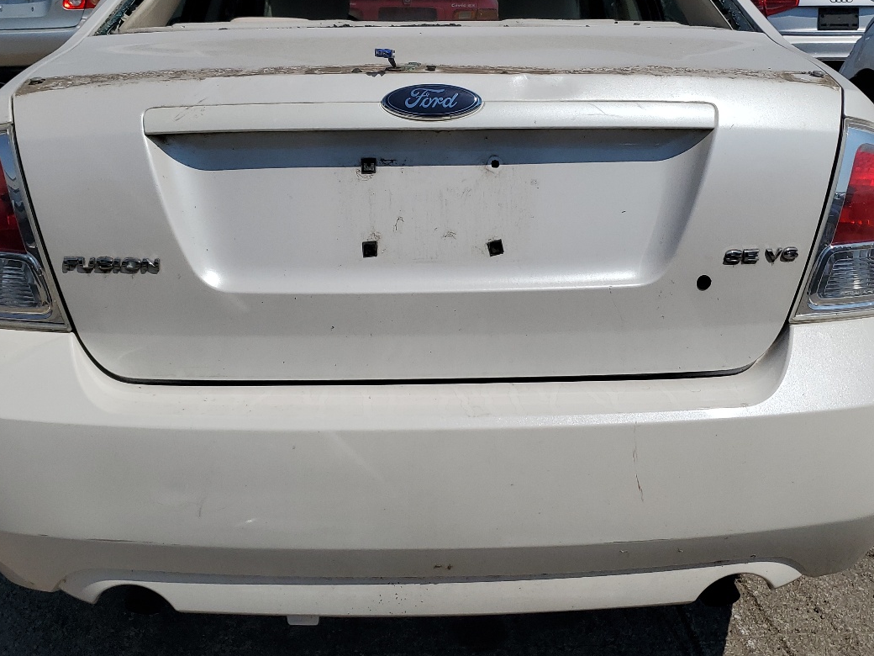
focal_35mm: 40
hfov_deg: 46.8
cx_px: 458
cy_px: 250
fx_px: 1010
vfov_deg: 35.8
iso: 52
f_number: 1.5
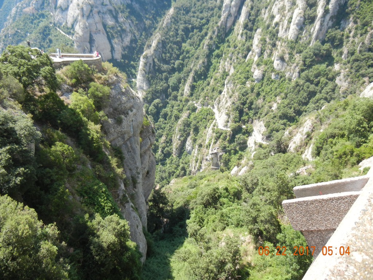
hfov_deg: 60.0
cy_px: 140
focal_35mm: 30
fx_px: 323
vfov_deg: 46.8
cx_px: 186
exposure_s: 1/398
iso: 160
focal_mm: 5.4
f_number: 3.5
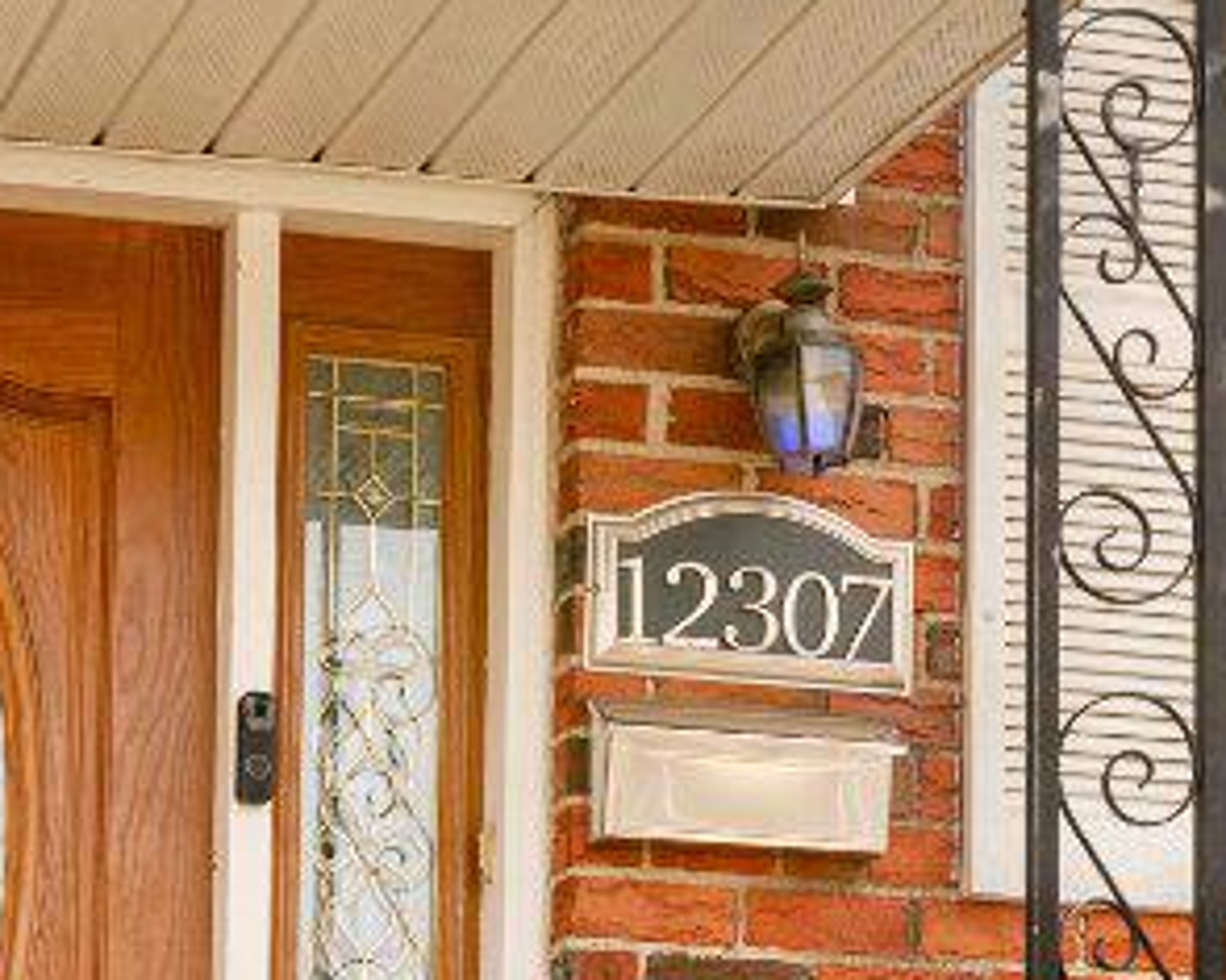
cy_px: 1518
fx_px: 5332
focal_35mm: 147
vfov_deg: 10.1
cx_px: 427
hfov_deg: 13.1
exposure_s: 1/2500
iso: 320
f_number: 8
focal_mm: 30
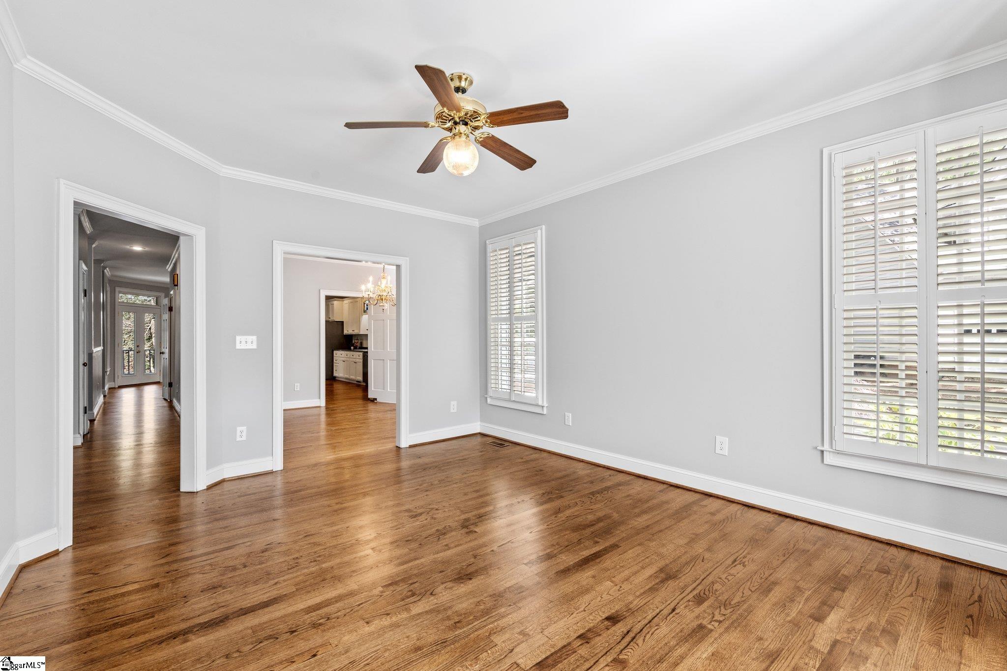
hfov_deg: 96.7
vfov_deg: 73.7
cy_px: 336
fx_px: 447
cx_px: 504
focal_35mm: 16
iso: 250
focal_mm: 16
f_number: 9
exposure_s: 1/60
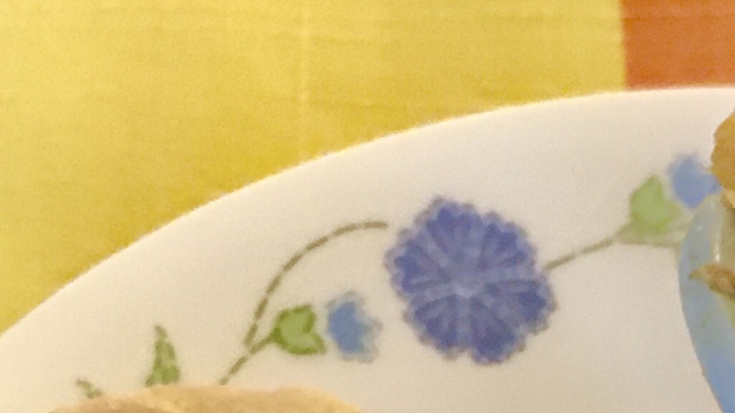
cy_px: 897
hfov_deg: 16.6
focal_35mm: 125
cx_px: 840
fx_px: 2436
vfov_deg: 9.0
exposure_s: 1/15
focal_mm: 4.15
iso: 640
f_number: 2.2
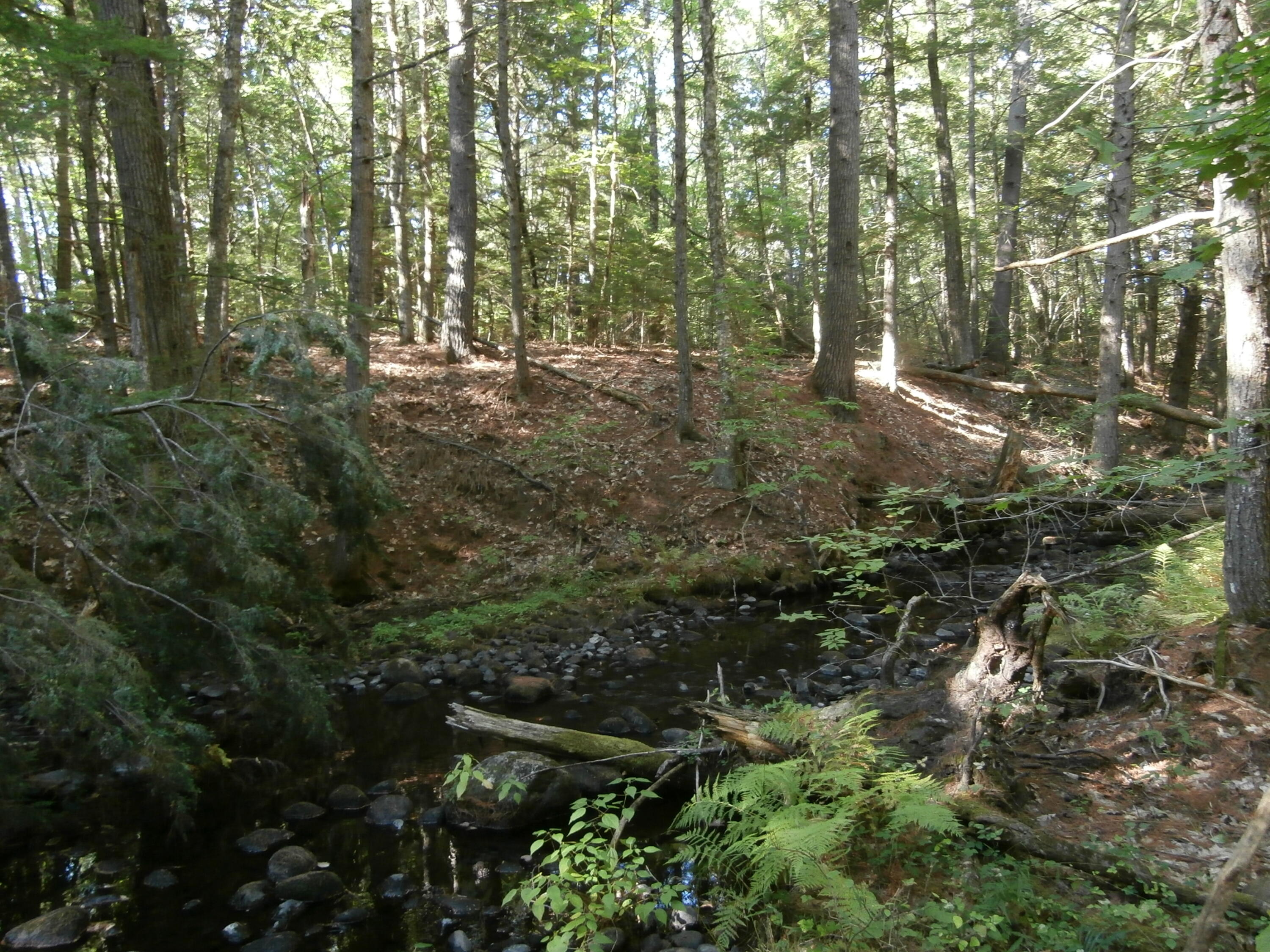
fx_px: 881
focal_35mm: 24
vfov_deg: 56.8
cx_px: 635
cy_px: 476
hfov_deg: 71.6
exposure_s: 1/30
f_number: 3
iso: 200
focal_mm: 4.2
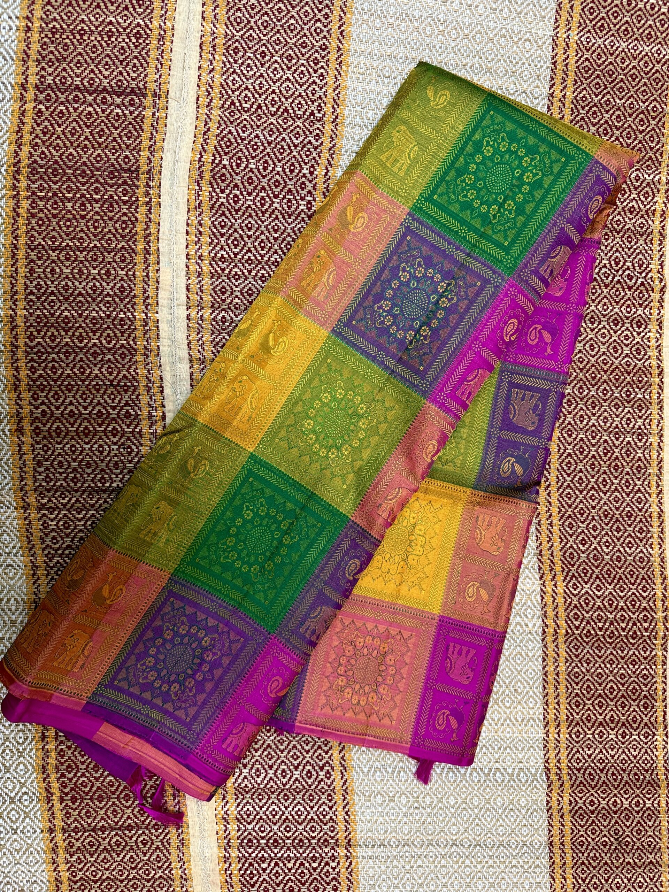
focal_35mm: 24
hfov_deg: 56.8
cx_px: 334
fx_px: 618
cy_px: 446
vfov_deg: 71.6
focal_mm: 6.76
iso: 250
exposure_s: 1/50
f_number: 1.78
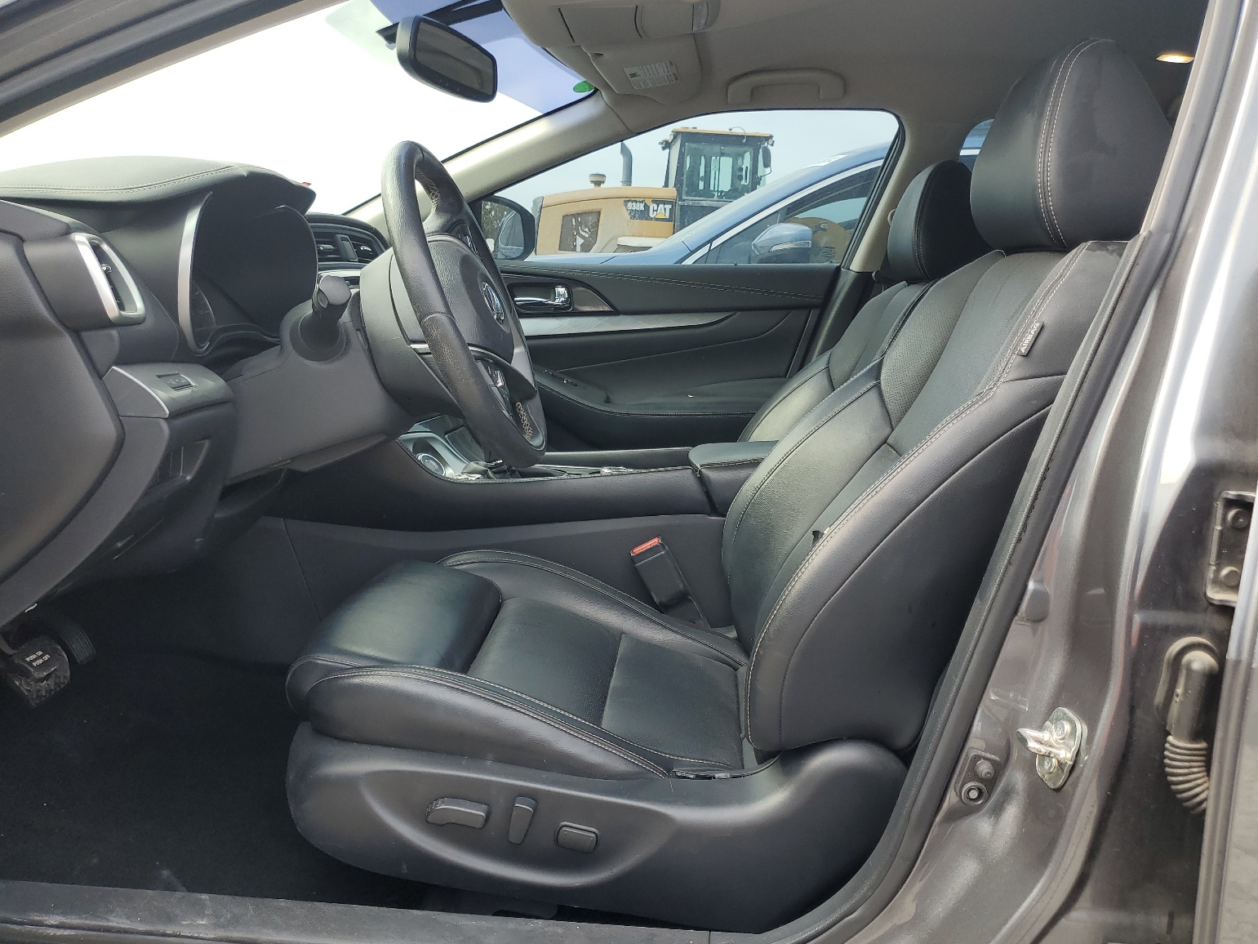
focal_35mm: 27
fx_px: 981
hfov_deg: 65.3
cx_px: 621
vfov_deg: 51.4
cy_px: 465
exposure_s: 1/476
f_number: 1.5
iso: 50
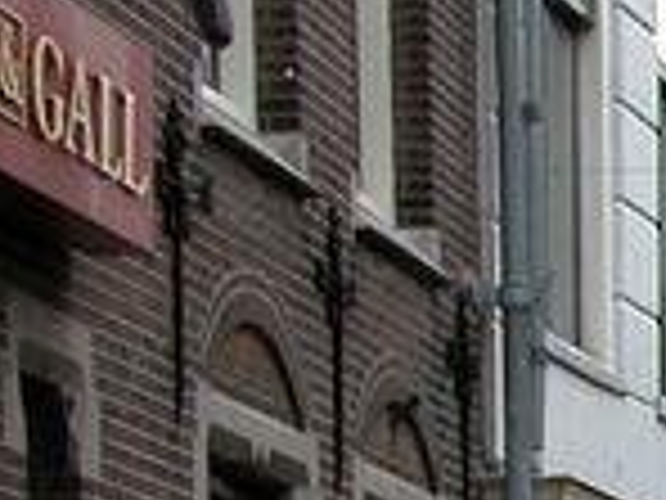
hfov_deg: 6.6
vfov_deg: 5.1
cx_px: 1530
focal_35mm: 287
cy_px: 892
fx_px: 5522
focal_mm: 13.7
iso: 100
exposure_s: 1/164
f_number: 3.9
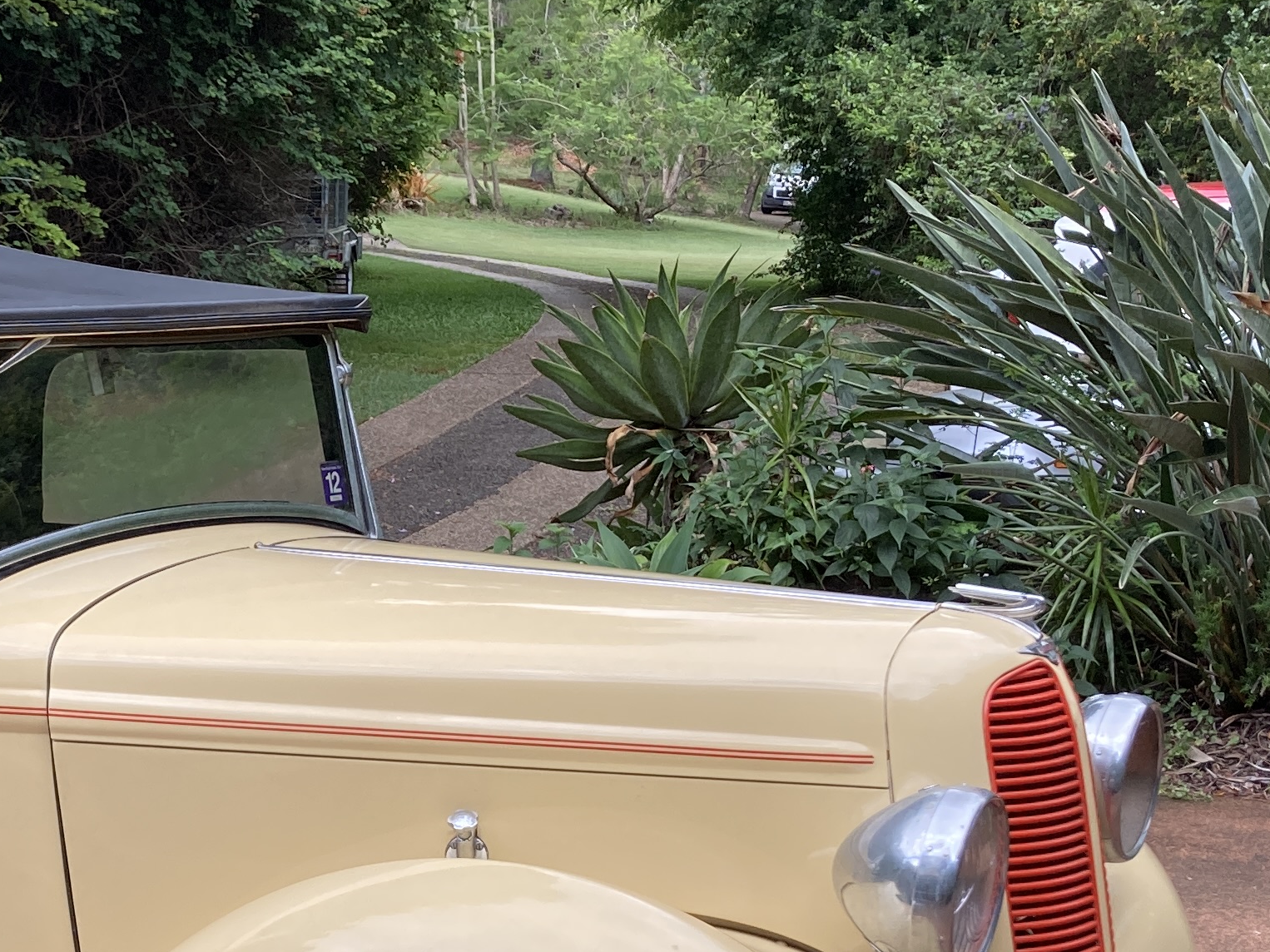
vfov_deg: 19.4
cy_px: 929
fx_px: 2715
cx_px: 175
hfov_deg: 25.7
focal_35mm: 74
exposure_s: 1/403
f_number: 1.8
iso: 20
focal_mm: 3.99
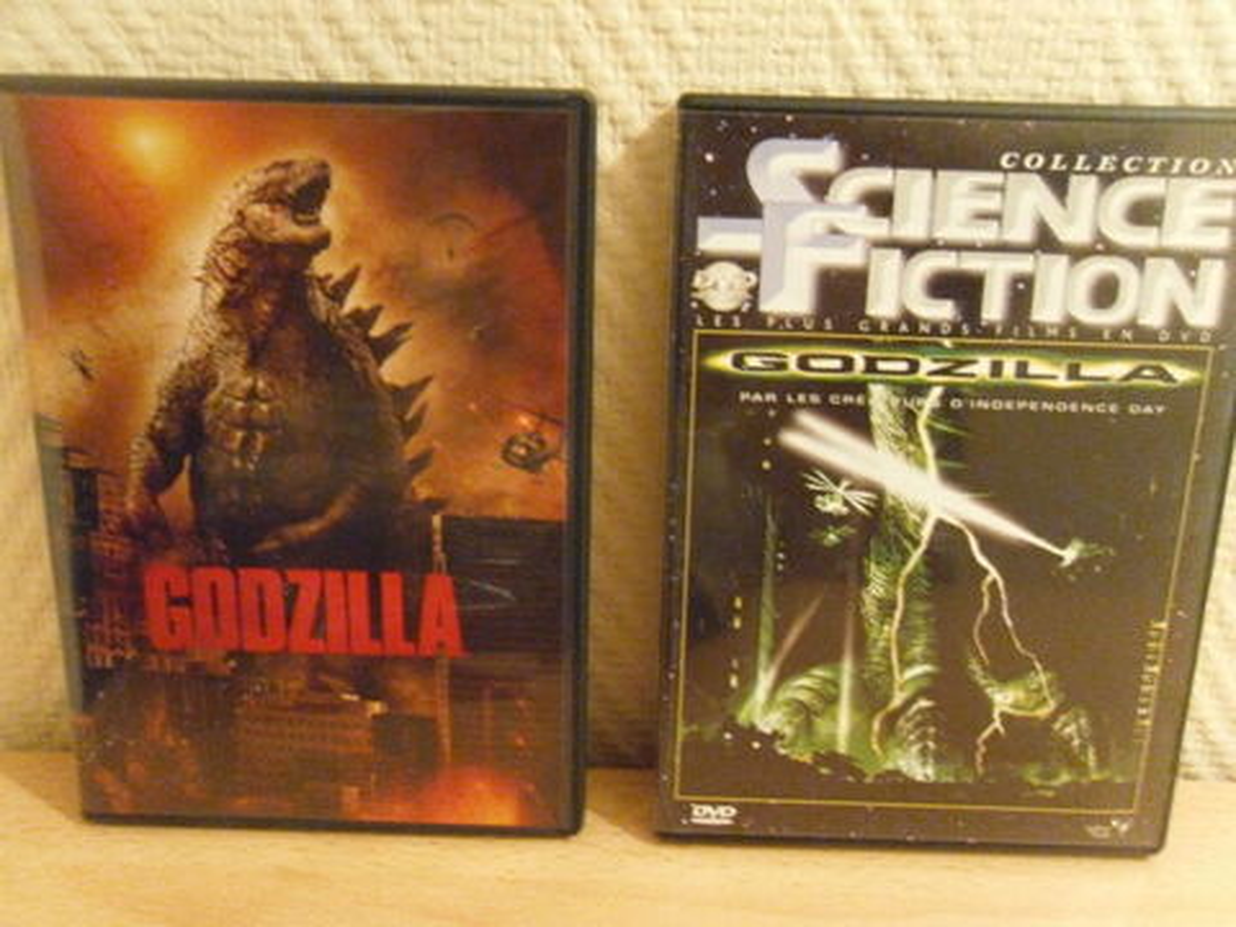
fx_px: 1250
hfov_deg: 52.6
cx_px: 618
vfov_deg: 40.7
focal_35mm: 35
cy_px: 464
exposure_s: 1/8
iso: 800
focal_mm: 6.3
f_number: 3.5
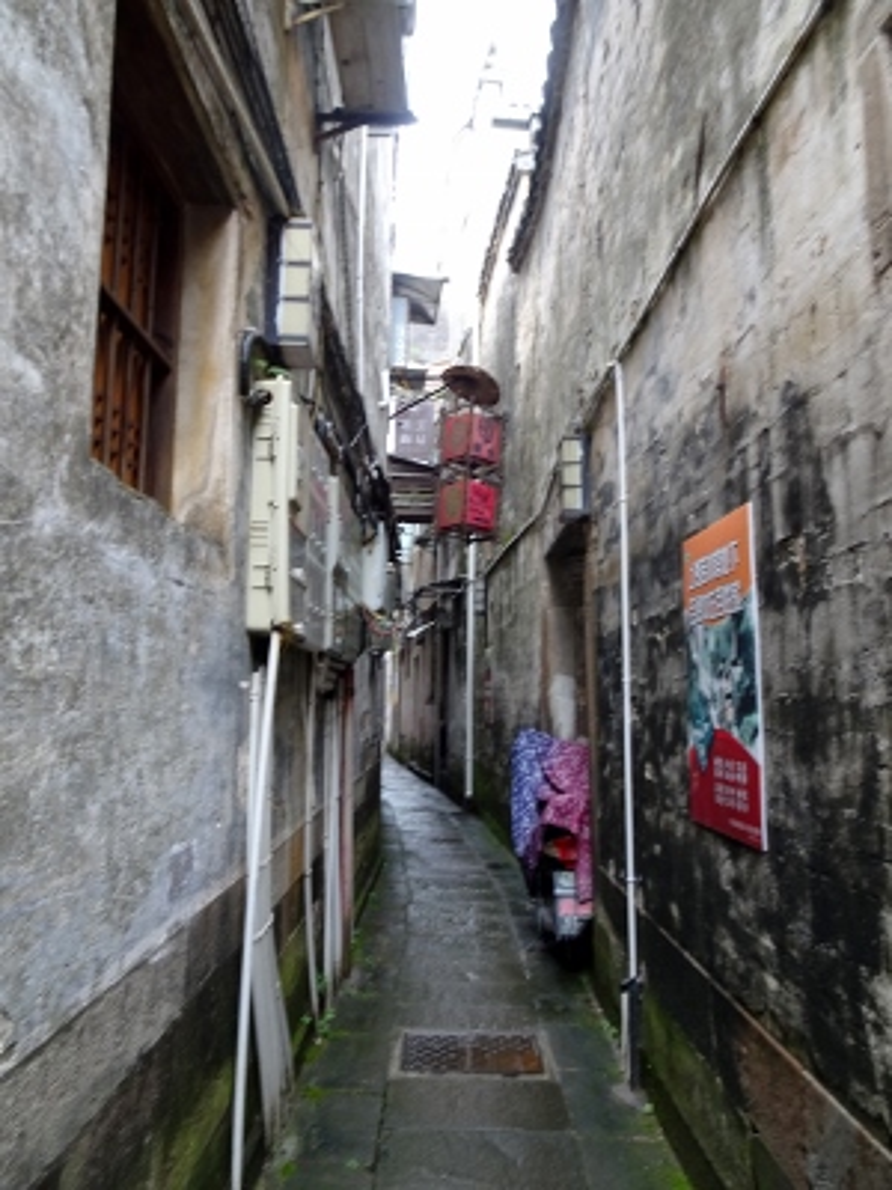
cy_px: 595
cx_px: 446
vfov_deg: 71.6
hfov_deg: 56.8
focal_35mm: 24
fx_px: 825
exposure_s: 1/30
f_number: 3.5
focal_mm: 4.1
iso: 100
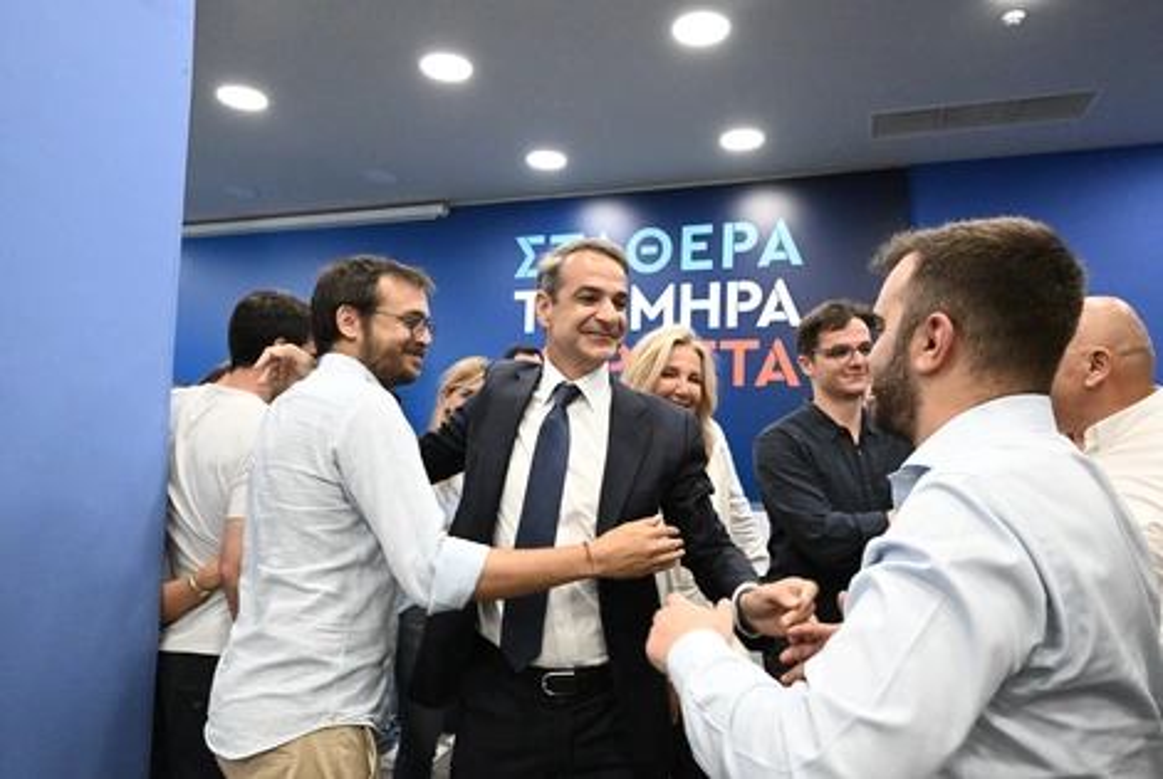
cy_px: 390
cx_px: 582
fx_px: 744
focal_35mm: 23
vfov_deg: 55.3
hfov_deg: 76.0
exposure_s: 1/320
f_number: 5.6
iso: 12800
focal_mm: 23
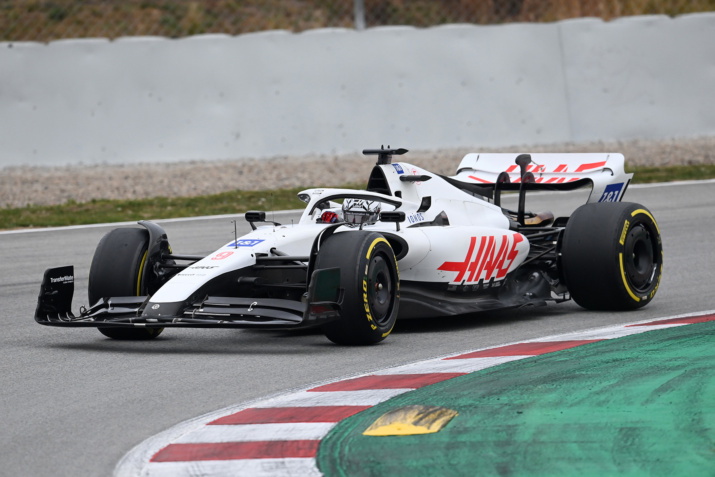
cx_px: 358
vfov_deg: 2.7
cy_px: 238
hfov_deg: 4.1
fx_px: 9930
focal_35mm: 500
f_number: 5
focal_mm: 500
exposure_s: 1/1600
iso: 1600
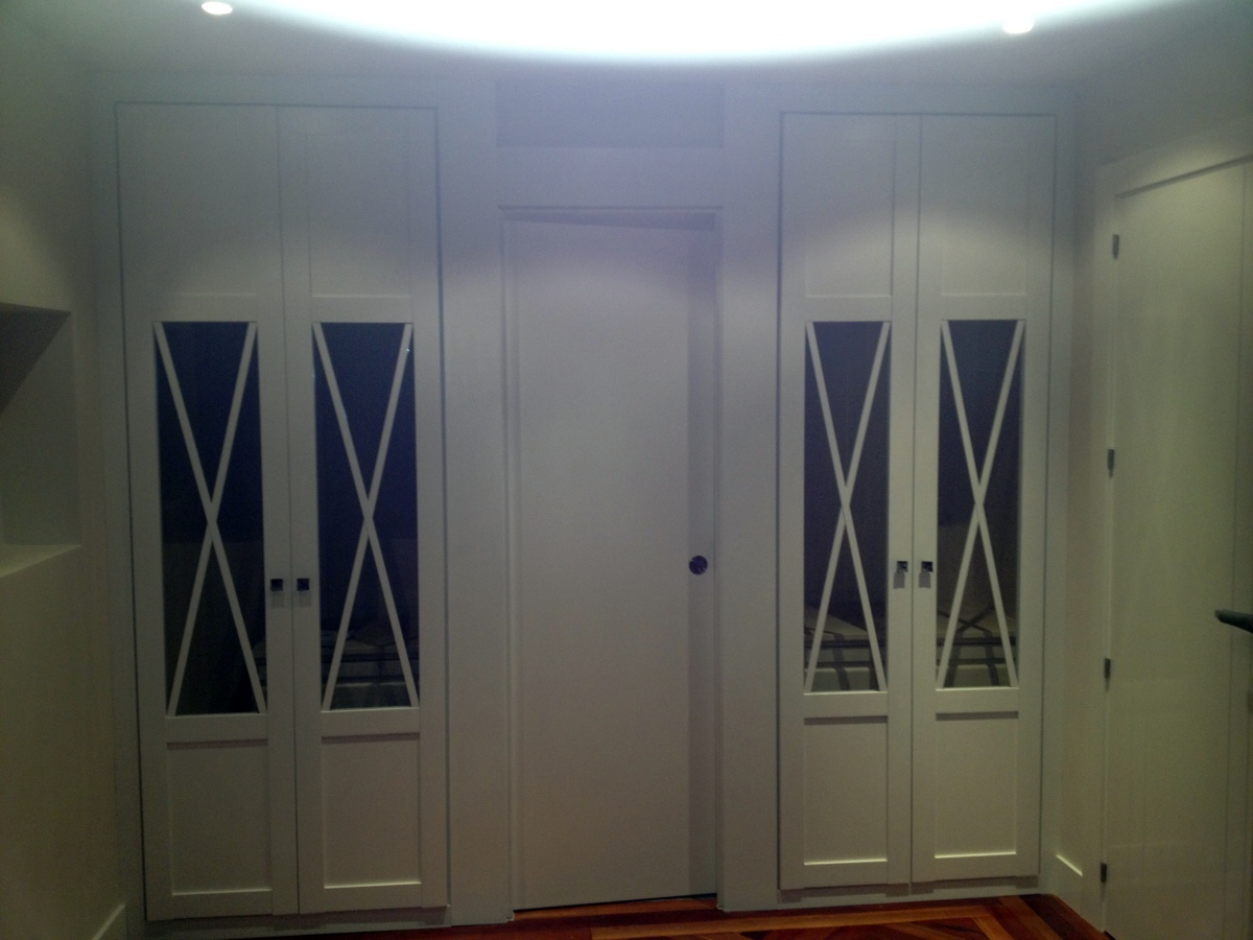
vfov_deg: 40.7
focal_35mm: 35
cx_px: 626
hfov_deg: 52.6
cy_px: 470
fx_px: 1267
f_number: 2.4
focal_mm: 4.28
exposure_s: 1/22
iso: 64
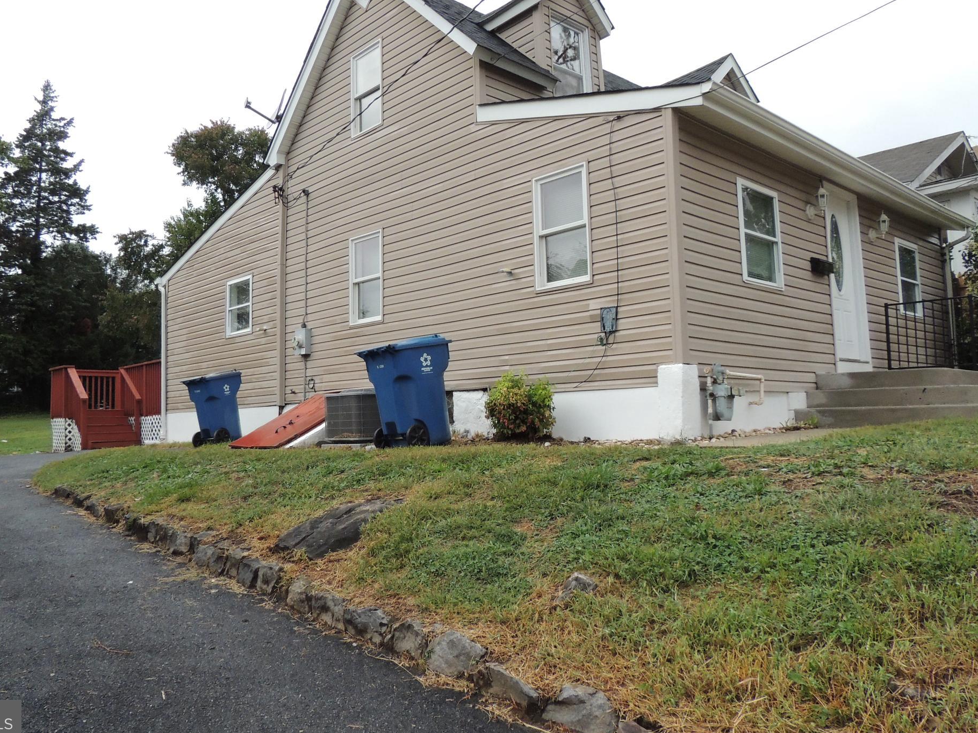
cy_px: 331
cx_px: 437
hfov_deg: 65.2
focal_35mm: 27
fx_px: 763
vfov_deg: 51.3
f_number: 3
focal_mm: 4.3
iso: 400
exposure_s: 1/1250
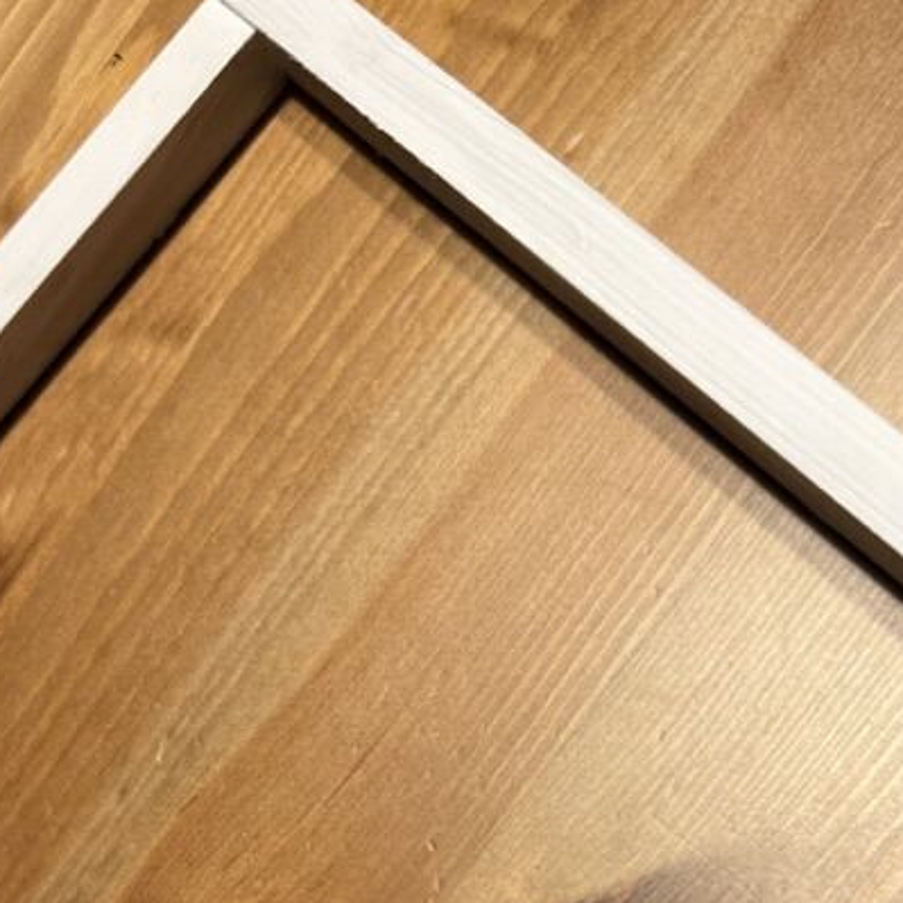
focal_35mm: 59
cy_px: 1104
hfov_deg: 29.0
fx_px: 1741
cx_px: 549
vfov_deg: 25.8
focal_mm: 5.7
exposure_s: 1/120
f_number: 1.5
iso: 125
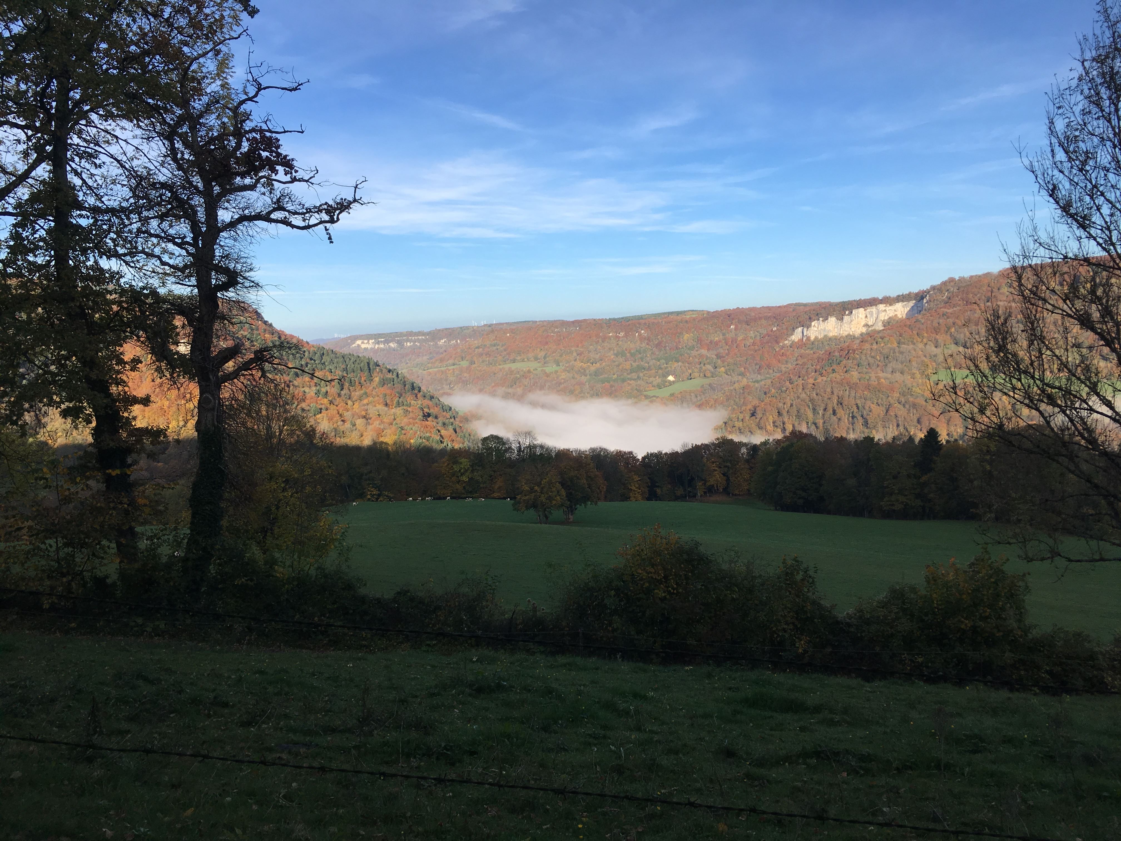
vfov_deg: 48.2
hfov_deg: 61.7
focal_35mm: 29
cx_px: 560
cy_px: 420
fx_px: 939
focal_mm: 4.15
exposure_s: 1/884
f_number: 2.2
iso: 25
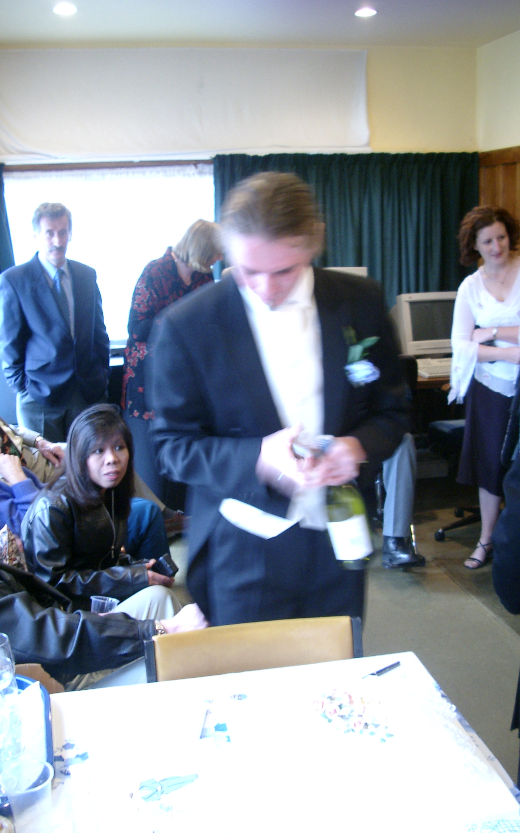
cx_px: 265
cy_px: 423
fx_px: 907
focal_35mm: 40
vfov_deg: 49.3
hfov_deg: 32.0
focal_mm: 7.6
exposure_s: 1/13
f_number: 2.6
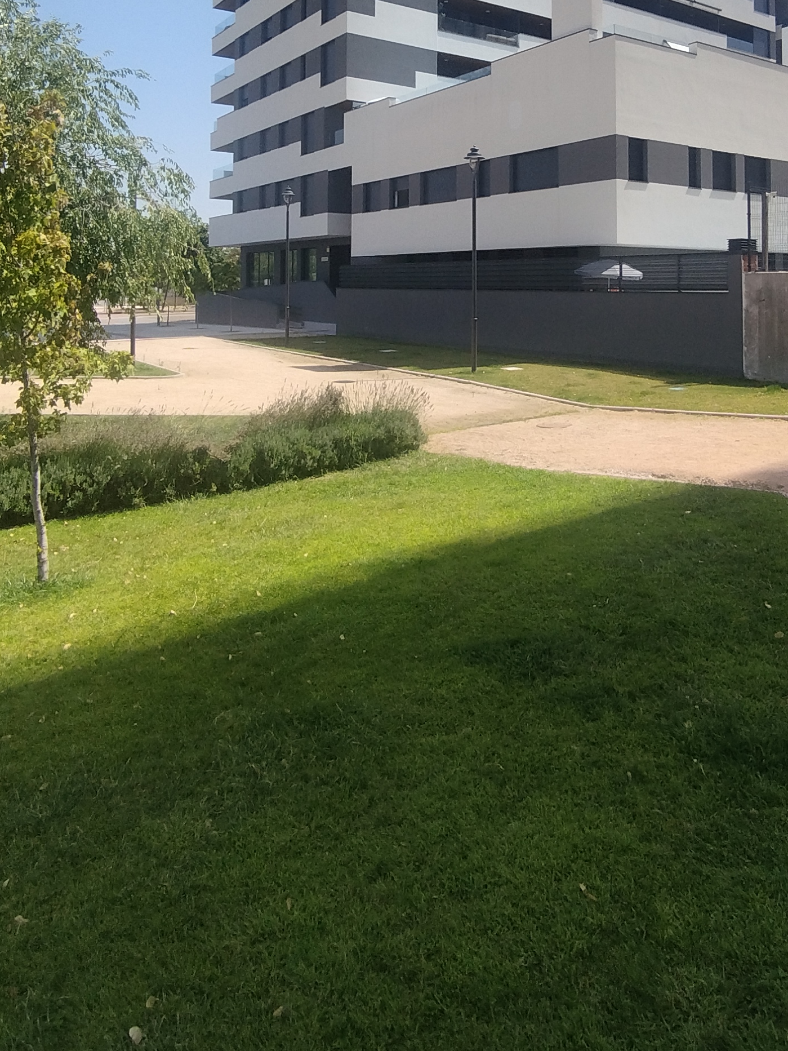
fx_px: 850
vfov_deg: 59.6
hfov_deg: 49.6
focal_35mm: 28
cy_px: 249
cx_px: 443
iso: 50
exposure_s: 1/1226
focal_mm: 1.65
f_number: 2.2
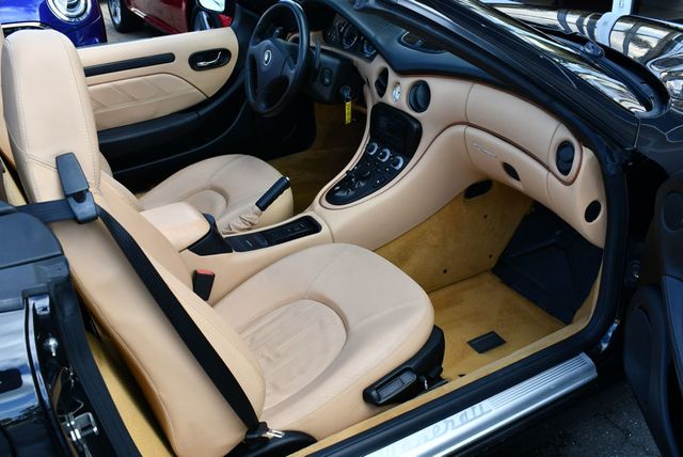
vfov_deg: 36.9
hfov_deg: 53.1
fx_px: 684
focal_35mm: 36
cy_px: 228
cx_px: 342
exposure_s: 1/250
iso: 280
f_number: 5.6
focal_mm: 18
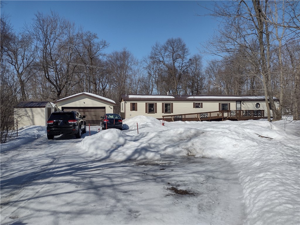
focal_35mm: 27
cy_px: 112
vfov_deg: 51.4
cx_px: 150
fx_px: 234
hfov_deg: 65.3
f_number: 1.7
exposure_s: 1/5037
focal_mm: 4.71
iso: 100
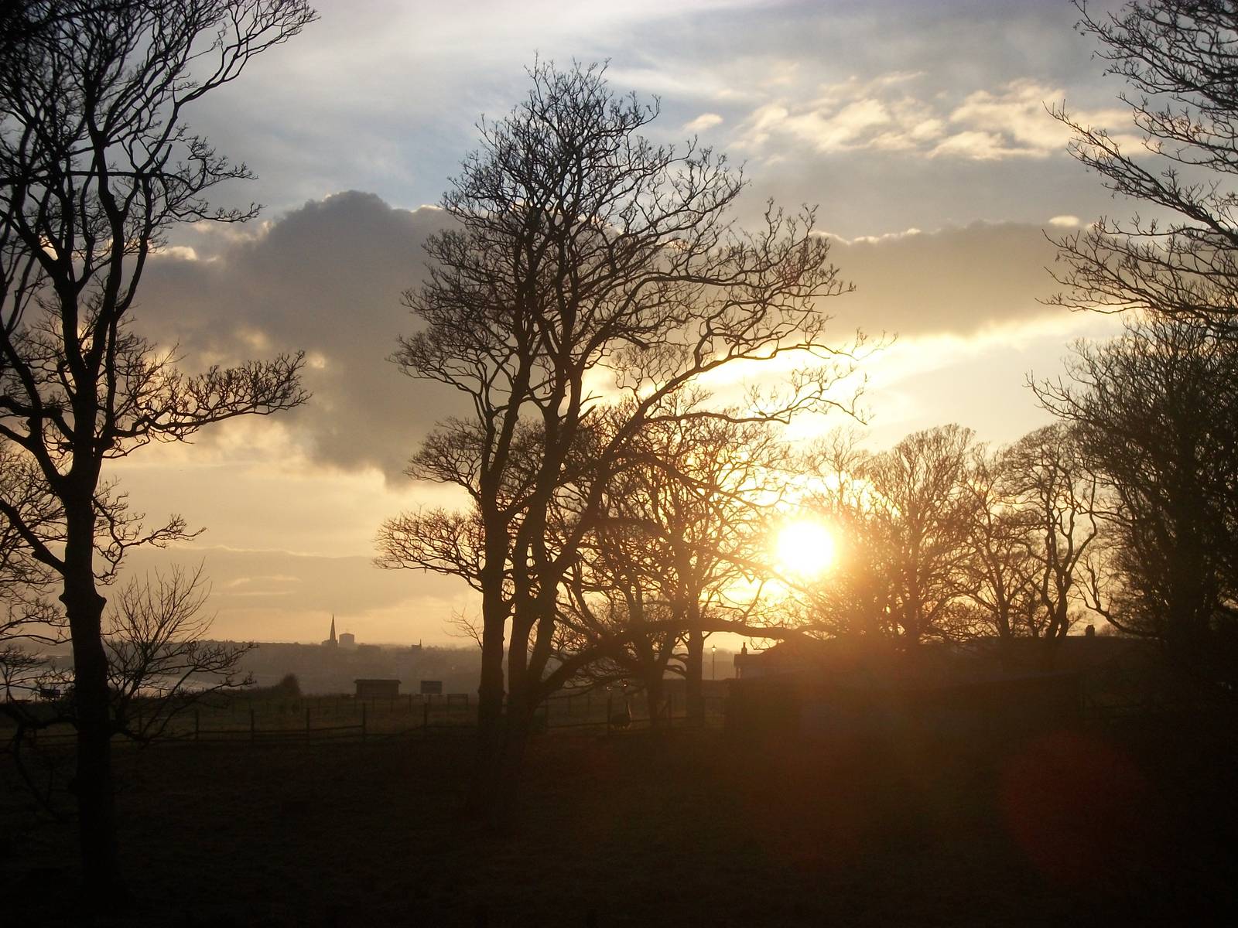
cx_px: 619
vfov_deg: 19.1
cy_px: 464
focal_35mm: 77
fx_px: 2754
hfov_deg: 25.3
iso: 80
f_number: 4.6
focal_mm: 13.7
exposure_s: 1/500
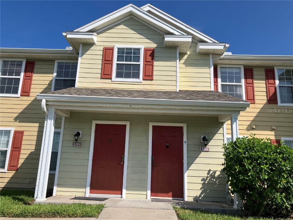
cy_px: 110
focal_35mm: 28
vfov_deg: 49.7
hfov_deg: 63.4
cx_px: 146
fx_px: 237
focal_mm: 3.99
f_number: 1.8
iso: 32
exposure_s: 1/2703
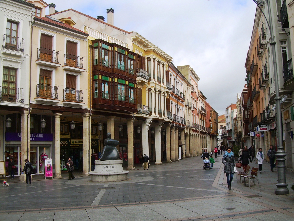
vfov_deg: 37.7
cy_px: 110
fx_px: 323
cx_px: 147
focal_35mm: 38
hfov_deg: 49.0
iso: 50
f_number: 4.6
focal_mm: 6.3
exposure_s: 1/354
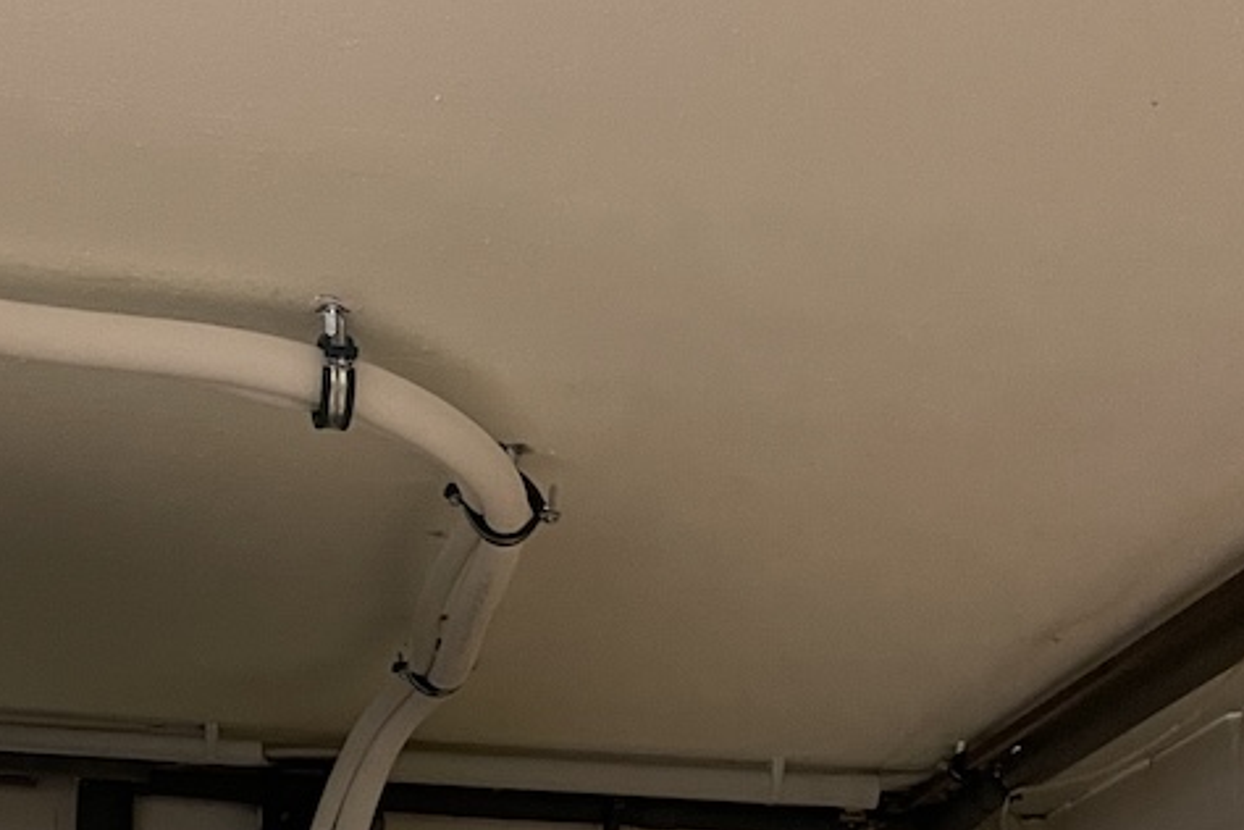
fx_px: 2522
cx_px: 488
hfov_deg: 27.6
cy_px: 1505
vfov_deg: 15.8
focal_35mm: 73
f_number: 1.6
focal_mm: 4.2
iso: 320
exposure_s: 1/50
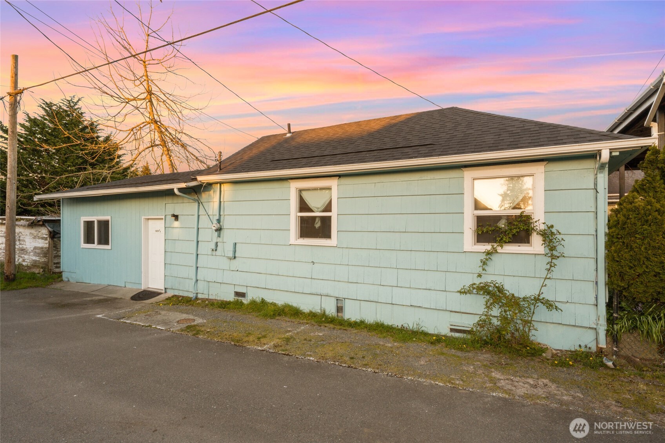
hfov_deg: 90.0
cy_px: 222
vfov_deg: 67.4
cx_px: 332
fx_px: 332
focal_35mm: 18
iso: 250
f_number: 22
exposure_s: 1/8
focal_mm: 18
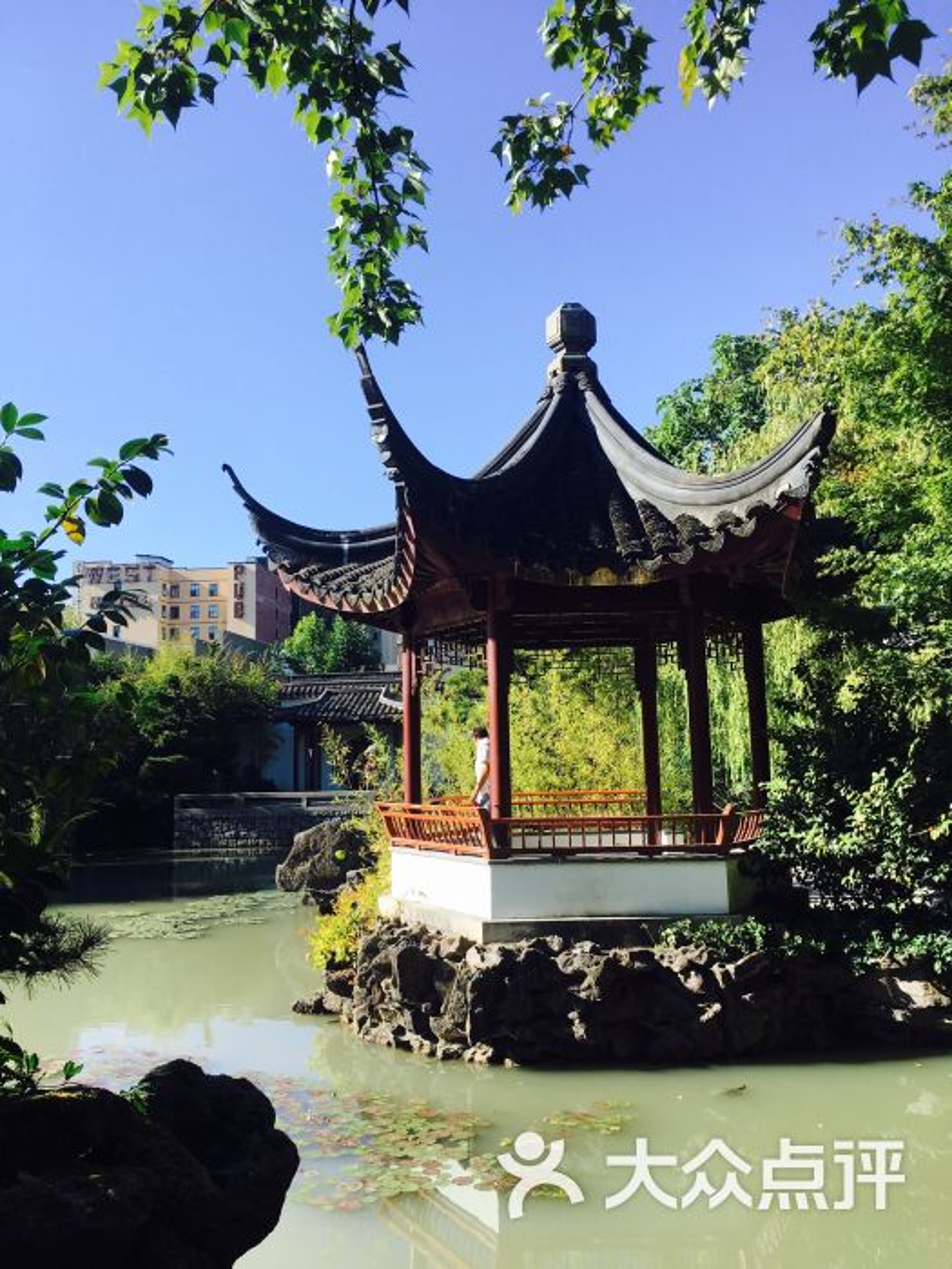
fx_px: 1063
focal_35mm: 29
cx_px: 476
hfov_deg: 48.2
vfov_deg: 61.7
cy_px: 634
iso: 25
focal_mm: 4.15
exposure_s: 1/641
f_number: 2.2
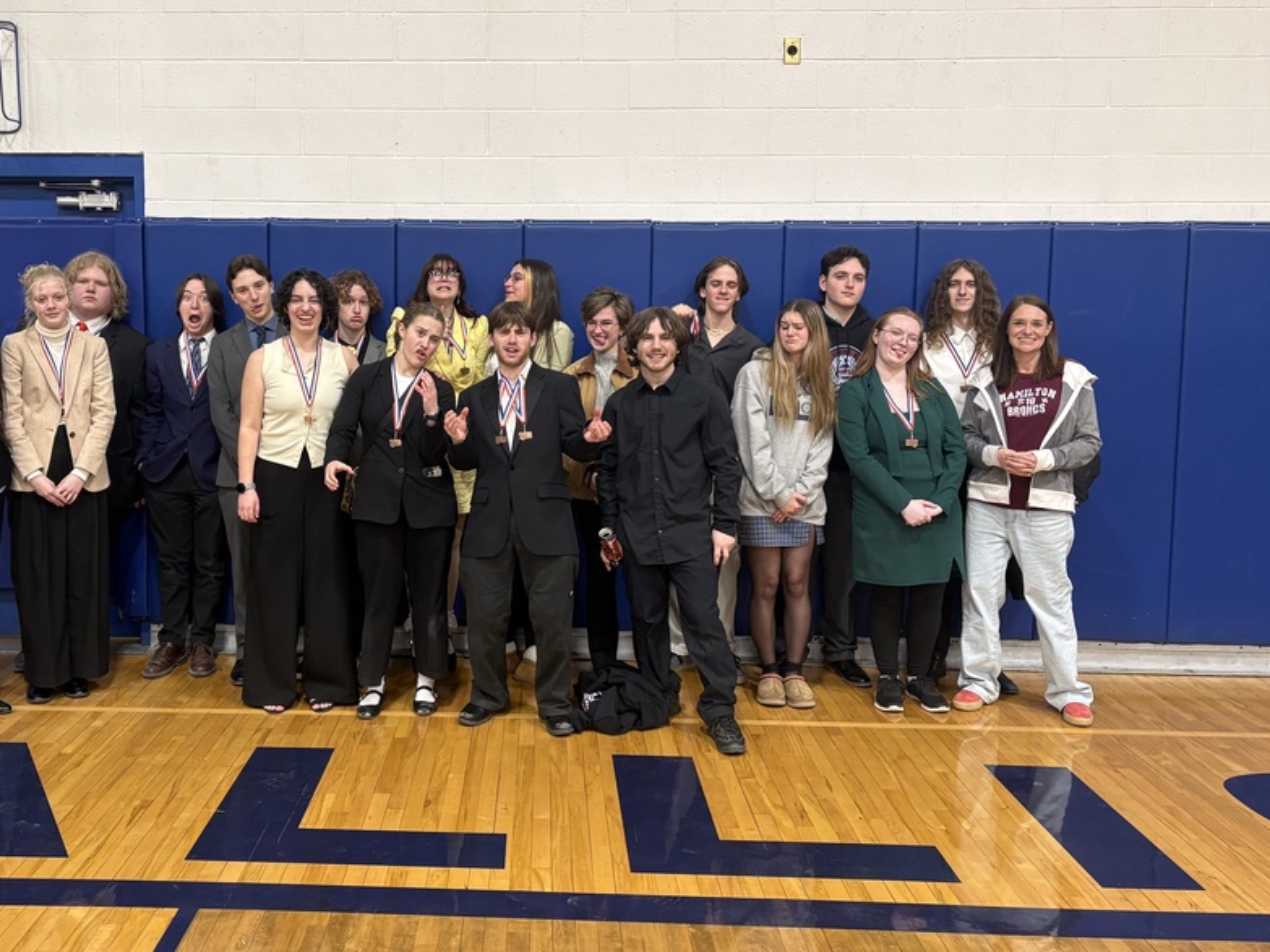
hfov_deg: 53.4
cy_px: 420
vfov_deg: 41.7
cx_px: 474
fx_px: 1247
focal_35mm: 34
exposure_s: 1/60
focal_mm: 5.96
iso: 100
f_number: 1.6
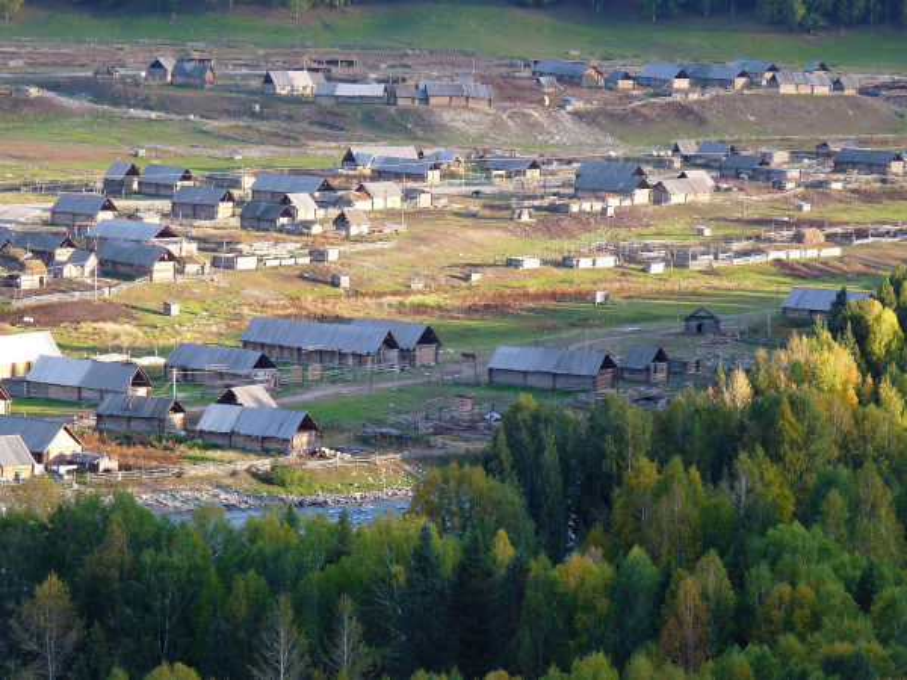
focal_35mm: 183
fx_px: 4795
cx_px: 454
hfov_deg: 10.8
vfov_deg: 8.1
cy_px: 340
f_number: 3.7
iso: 100
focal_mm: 27.5
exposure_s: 1/100
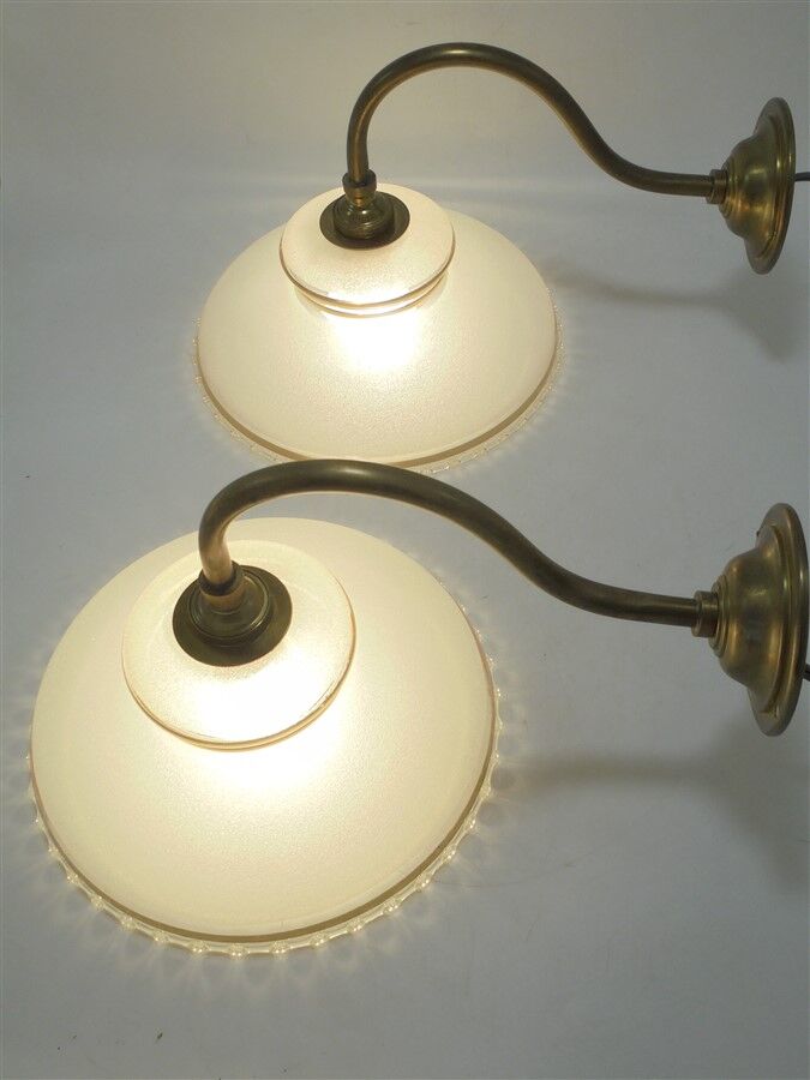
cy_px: 540
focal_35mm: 34
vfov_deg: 54.0
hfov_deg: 41.8
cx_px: 405
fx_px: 1061
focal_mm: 6.1
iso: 100
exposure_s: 1/200
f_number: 4
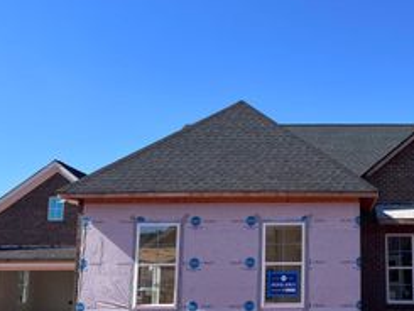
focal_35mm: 53
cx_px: 335
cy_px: 182
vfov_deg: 27.5
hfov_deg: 35.0
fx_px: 634
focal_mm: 5.7
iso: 50
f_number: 1.5
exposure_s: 1/3165
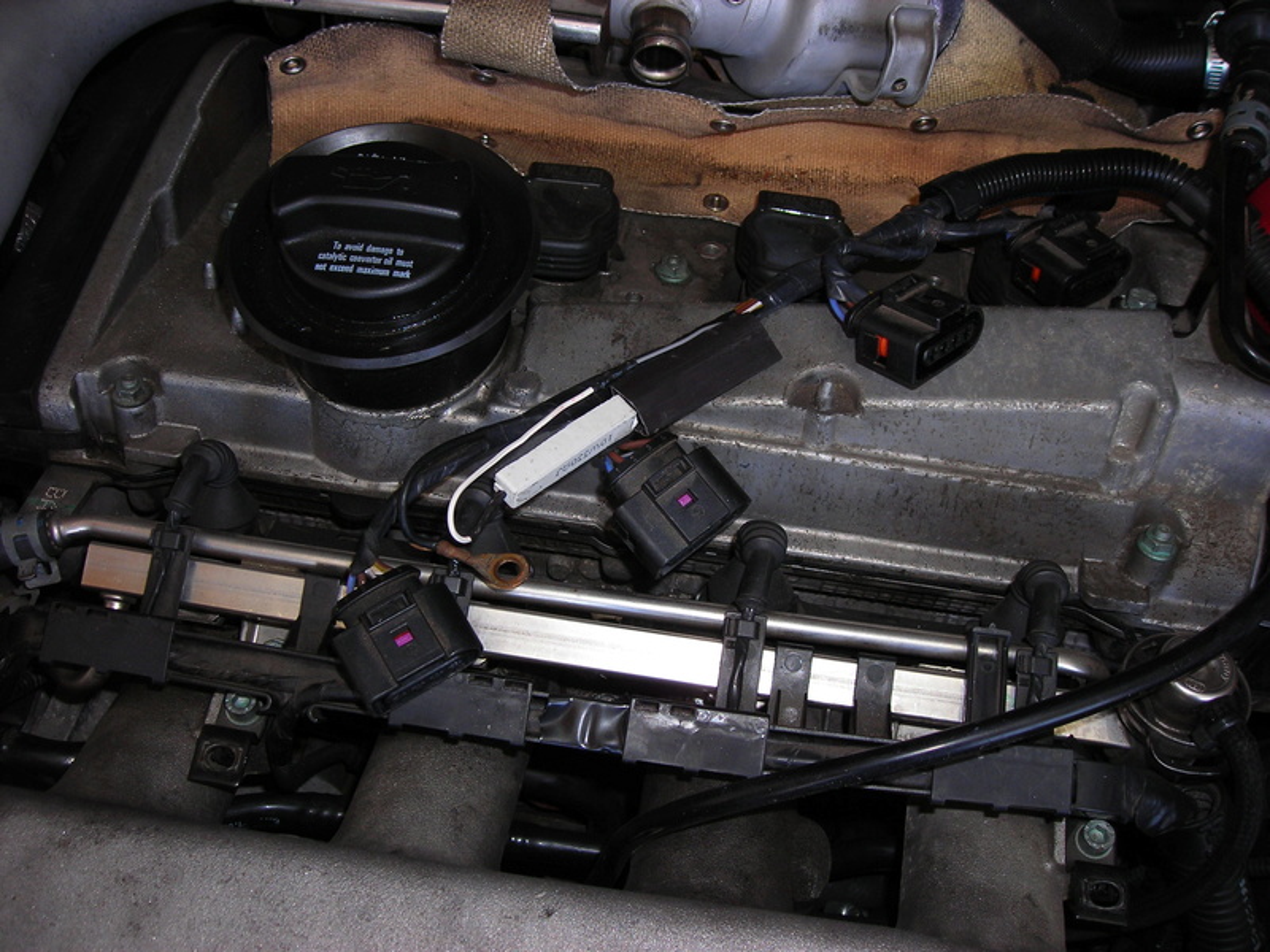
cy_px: 476
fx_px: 1394
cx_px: 635
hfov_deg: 49.0
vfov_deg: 37.7
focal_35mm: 38
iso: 50
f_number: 3.2
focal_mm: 6.3
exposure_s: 1/60.1
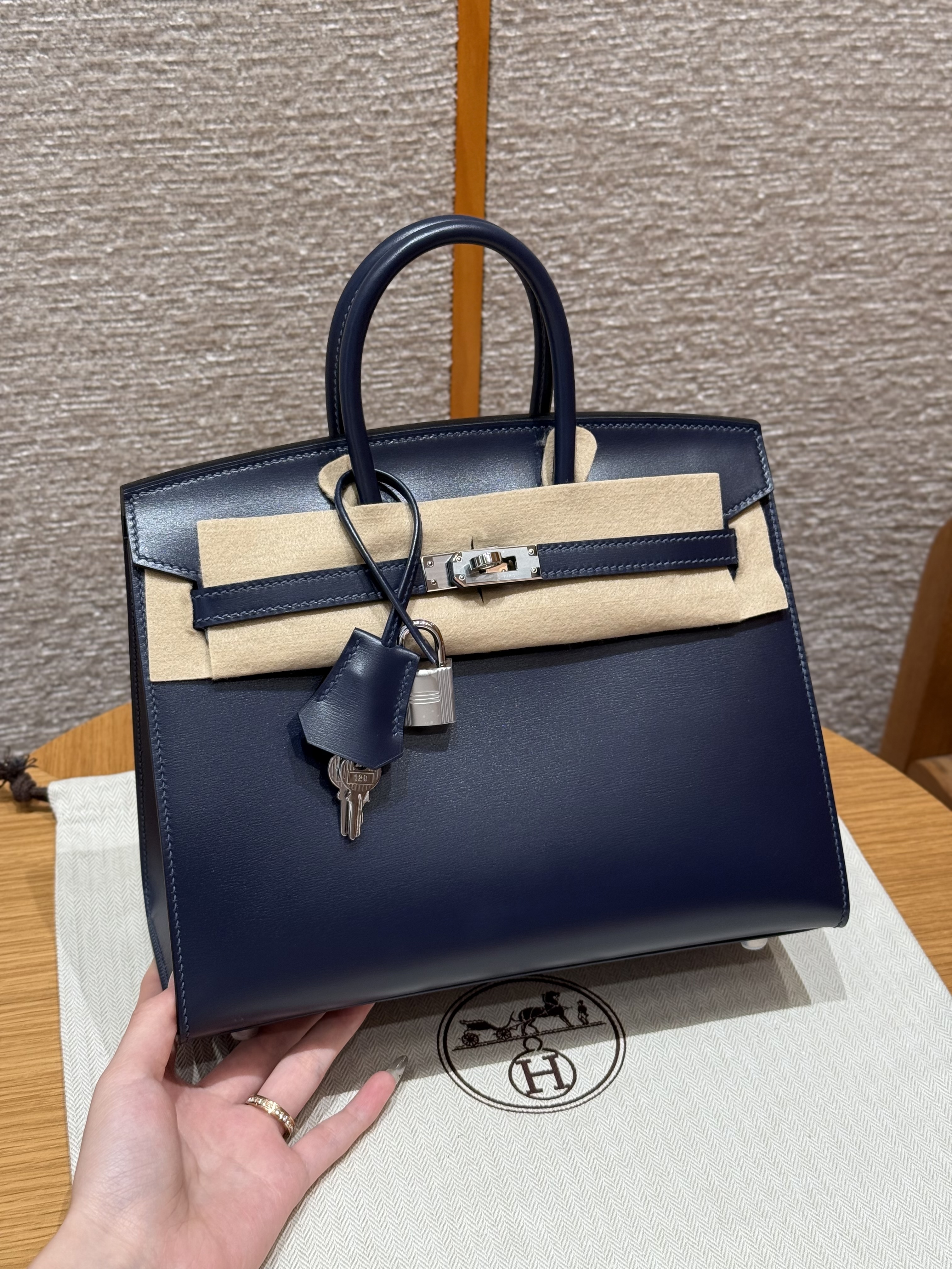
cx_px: 476
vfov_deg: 39.7
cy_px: 634
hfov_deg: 30.3
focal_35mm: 48
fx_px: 1760
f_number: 1.78
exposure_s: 1/86
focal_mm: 6.76
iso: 100
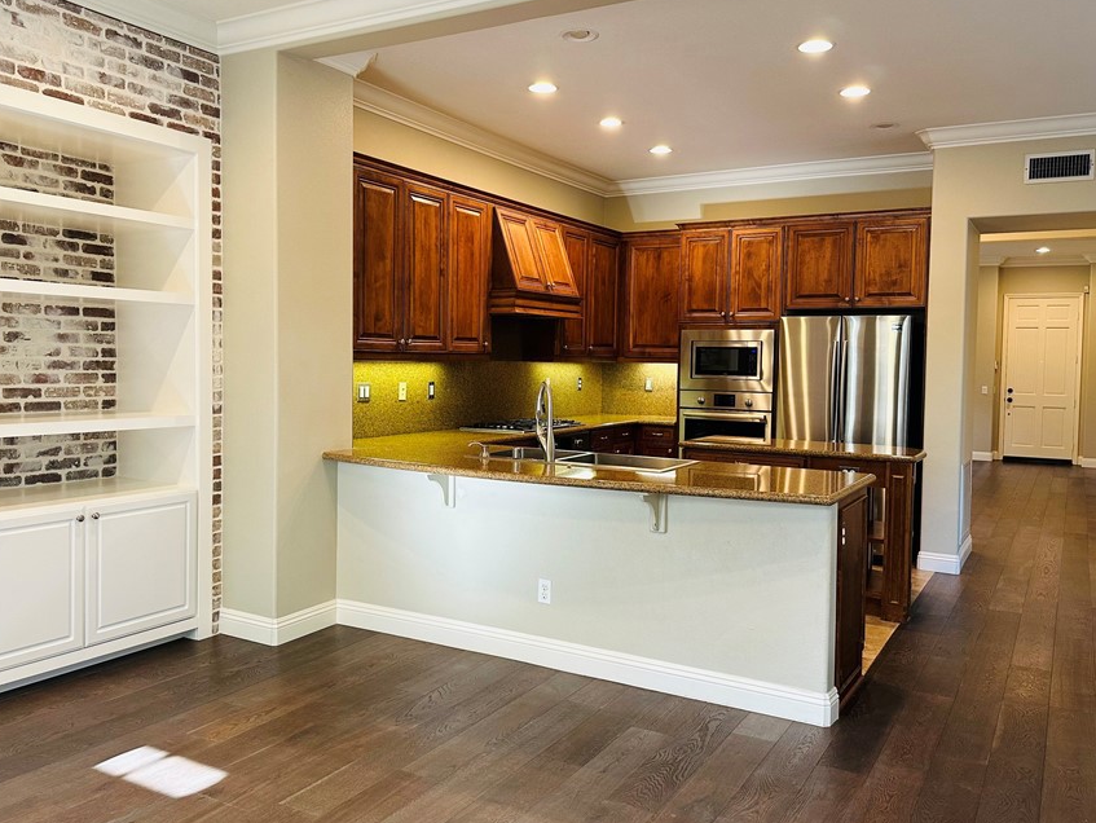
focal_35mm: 29
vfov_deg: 48.2
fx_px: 919
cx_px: 540
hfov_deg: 61.6
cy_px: 395
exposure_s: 1/60
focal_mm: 6.86
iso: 160
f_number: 1.78
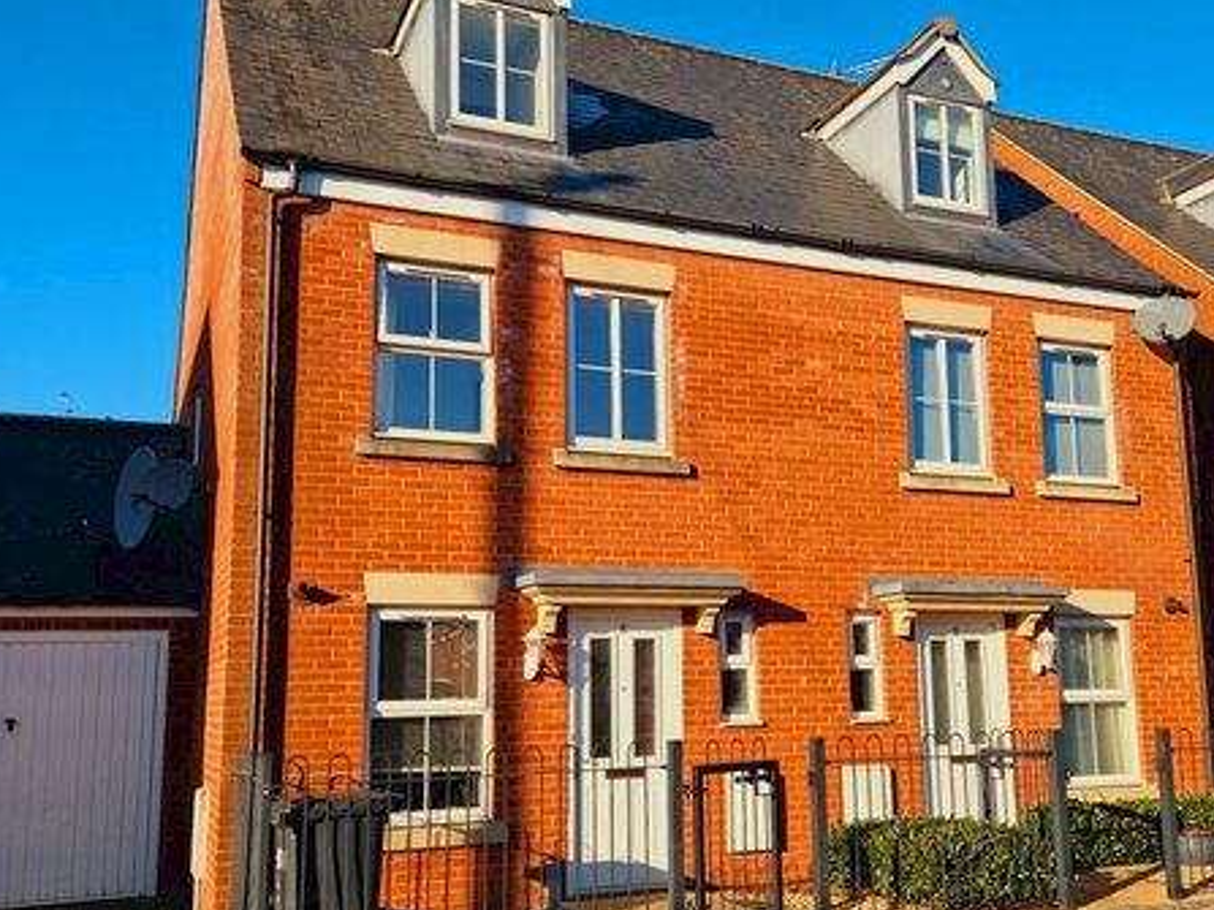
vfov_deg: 39.6
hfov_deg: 51.2
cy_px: 517
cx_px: 690
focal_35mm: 36
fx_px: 1262
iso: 50
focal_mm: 5.4
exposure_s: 1/1220
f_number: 1.8
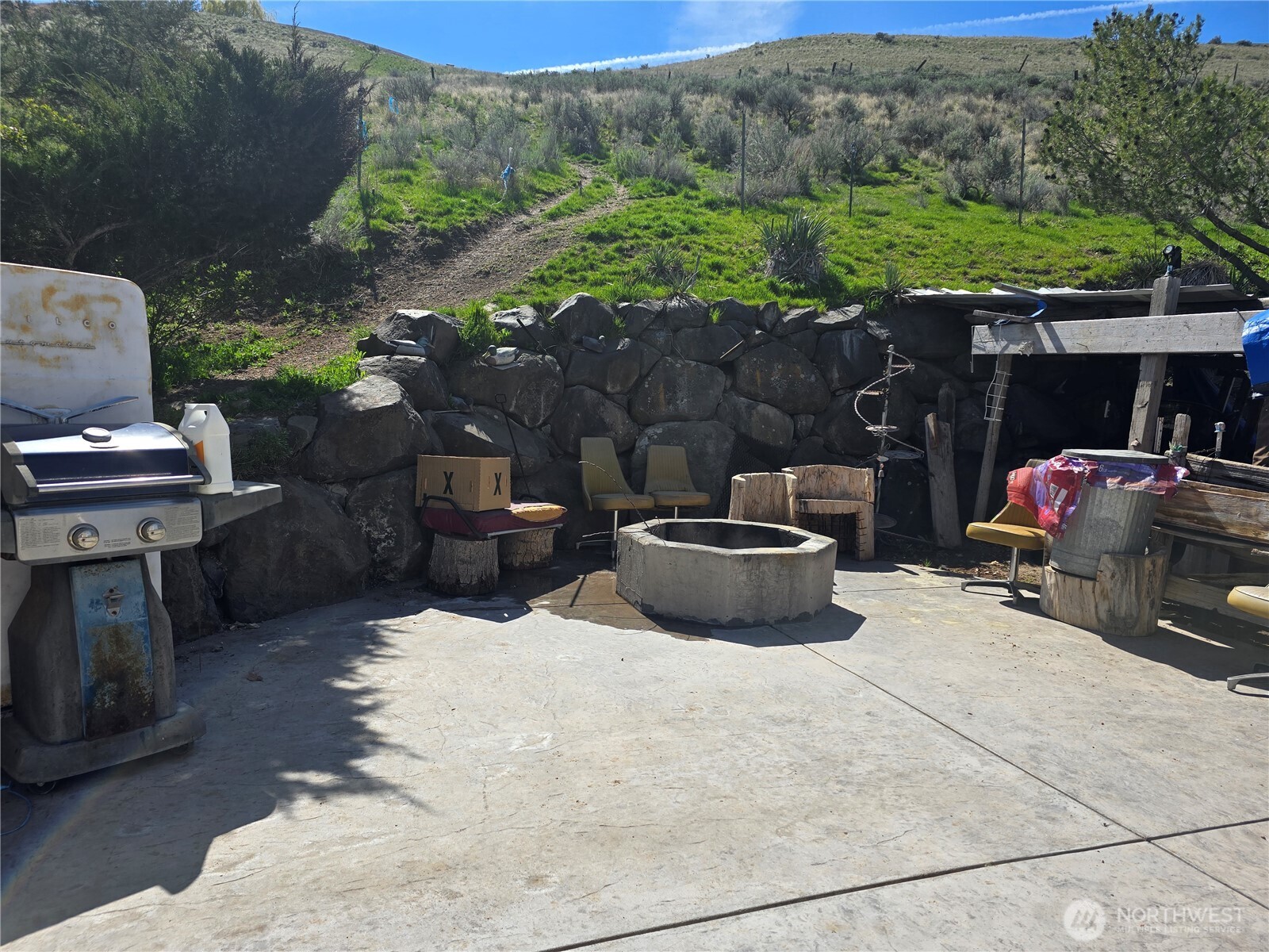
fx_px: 843
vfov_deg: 58.9
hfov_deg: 73.9
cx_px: 634
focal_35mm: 23
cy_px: 476
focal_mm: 6.3
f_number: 1.7
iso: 12
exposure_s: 1/752
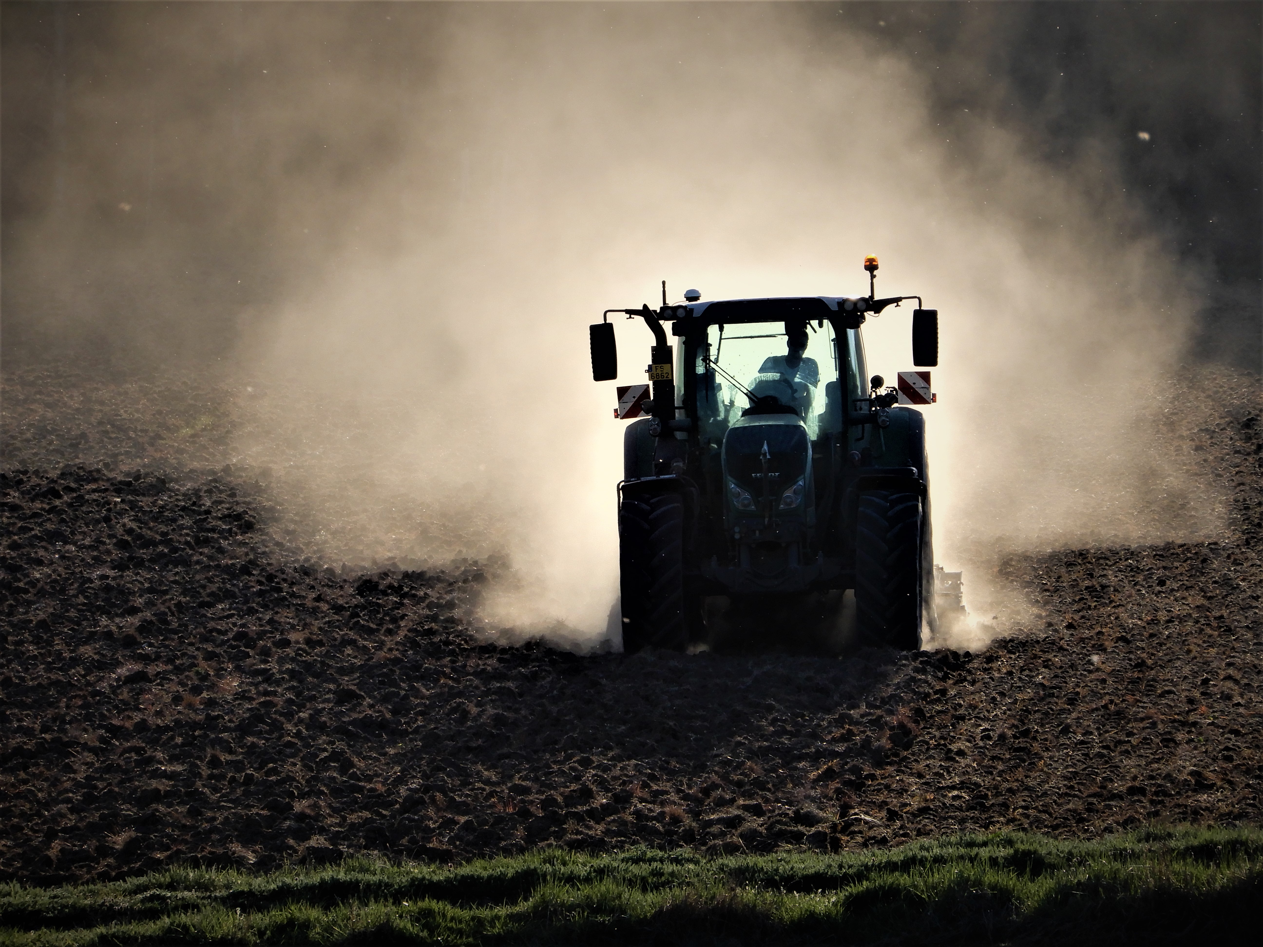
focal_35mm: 350
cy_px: 474
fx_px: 12770
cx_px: 632
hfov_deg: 5.7
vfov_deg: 4.2
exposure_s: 1/320
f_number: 6.3
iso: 80
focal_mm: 62.4
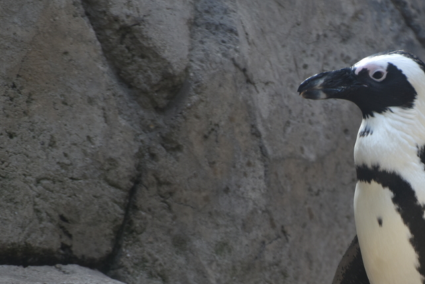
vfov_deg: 2.3
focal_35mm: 598
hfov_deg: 3.4
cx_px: 400
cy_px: 215
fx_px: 7059
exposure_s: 1/640
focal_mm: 300
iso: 400
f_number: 5.6
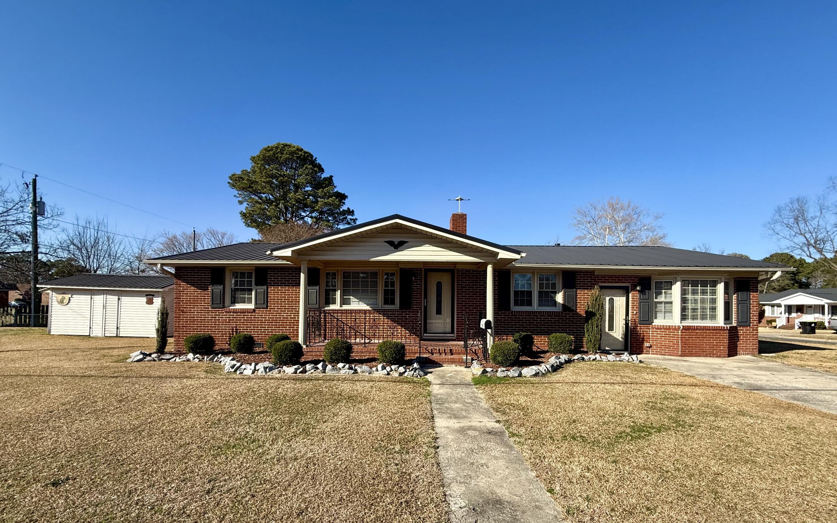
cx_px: 419
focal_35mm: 15
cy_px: 302
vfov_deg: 74.3
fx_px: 342
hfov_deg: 101.5
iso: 50
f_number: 2.2
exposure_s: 1/1285
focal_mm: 2.22
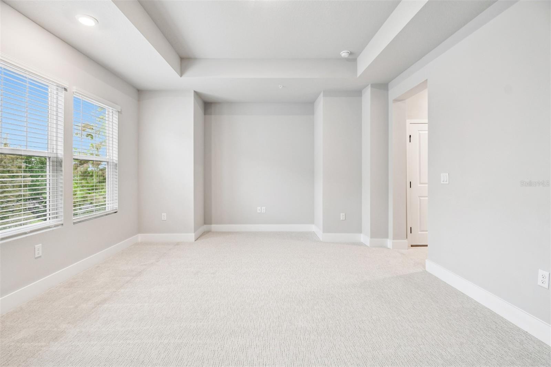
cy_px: 184
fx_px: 230
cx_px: 276
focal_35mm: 15
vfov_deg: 77.3
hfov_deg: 100.4
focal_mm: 10
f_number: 7.1
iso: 100
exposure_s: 1/5
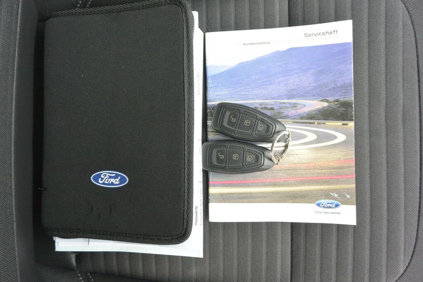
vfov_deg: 47.9
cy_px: 141
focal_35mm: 27
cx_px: 212
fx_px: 317
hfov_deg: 67.4
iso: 640
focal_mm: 10
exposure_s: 1/60
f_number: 3.5
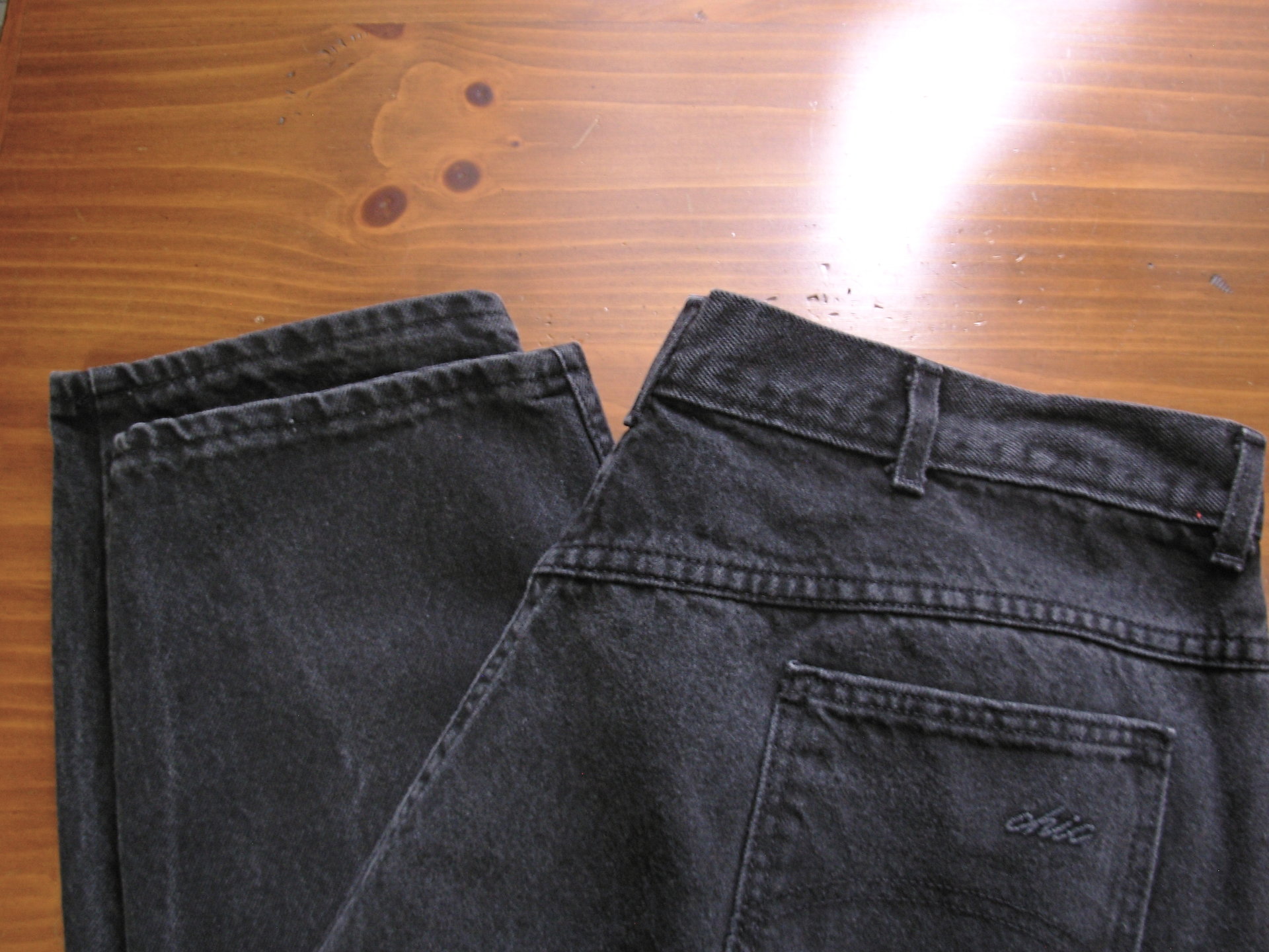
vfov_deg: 37.7
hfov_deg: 49.0
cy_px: 476
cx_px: 634
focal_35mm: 38
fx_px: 1393
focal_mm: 6.3
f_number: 2.9
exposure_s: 1/9
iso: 50
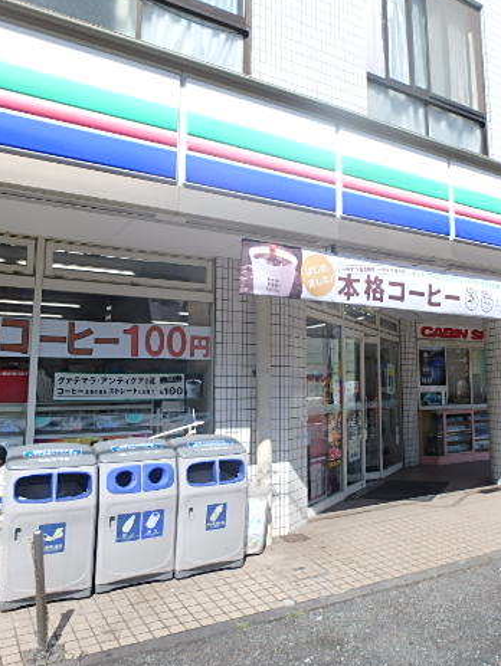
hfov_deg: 47.3
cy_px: 327
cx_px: 343
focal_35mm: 29
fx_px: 559
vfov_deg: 61.6
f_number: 3.5
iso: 125
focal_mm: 3.7
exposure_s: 1/800
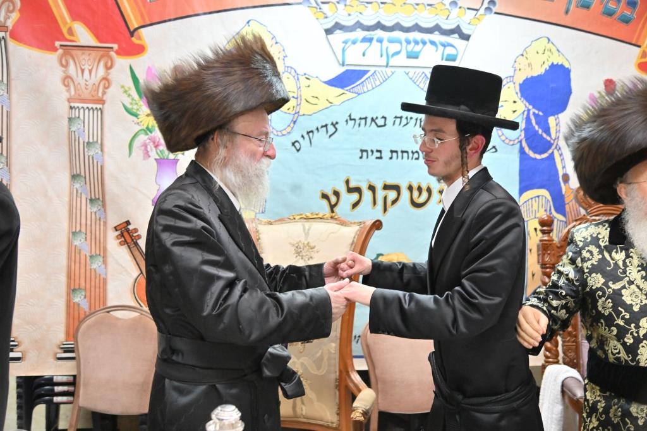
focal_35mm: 38
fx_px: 683
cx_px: 324
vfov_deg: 35.1
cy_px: 216
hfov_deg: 50.7
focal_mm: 38
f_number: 4
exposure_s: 1/125
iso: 2000
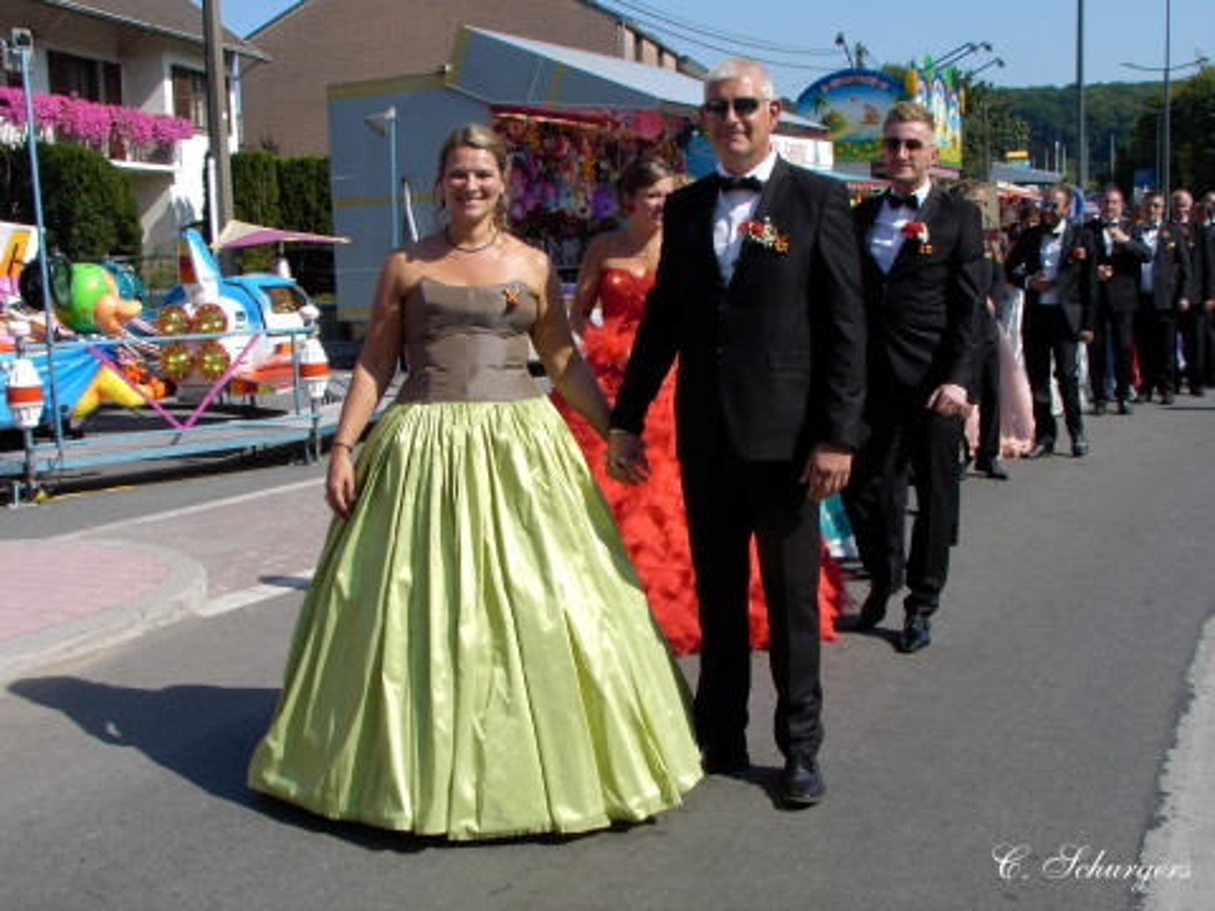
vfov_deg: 31.5
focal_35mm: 46
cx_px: 608
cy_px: 456
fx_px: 1615
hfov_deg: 41.2
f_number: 5.6
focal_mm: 7.1
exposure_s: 1/280
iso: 70
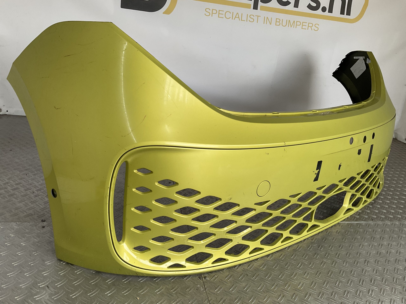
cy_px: 152
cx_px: 203
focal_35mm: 29
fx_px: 340
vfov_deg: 48.2
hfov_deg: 61.7
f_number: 1.8
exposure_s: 1/50
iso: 40
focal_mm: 3
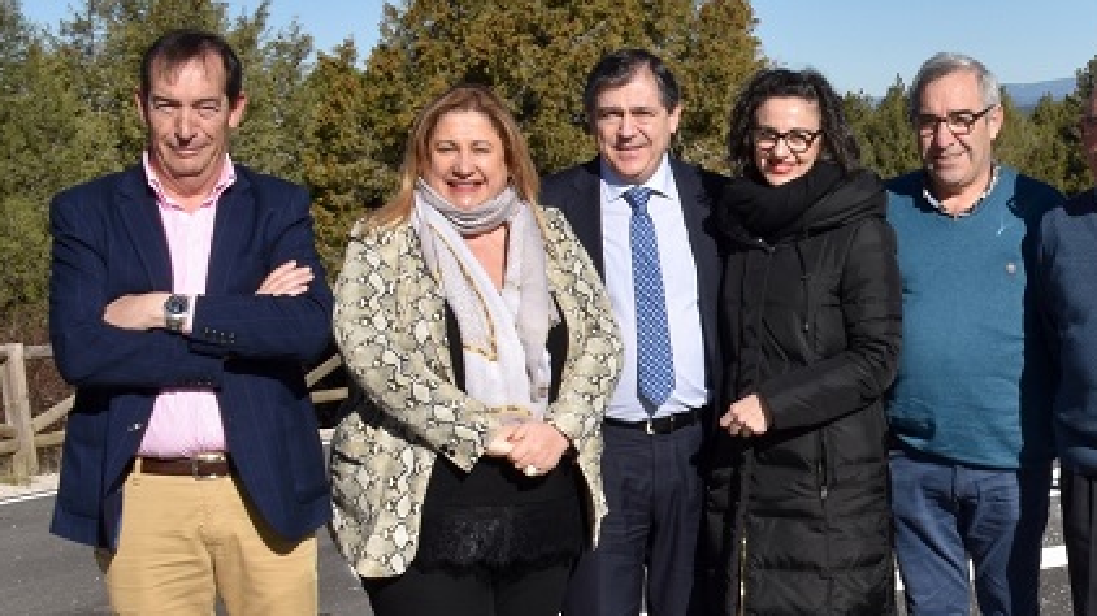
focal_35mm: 67
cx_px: 1094
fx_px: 1948
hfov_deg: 29.4
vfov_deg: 17.9
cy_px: 383
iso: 250
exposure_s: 1/200
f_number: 20
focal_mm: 20
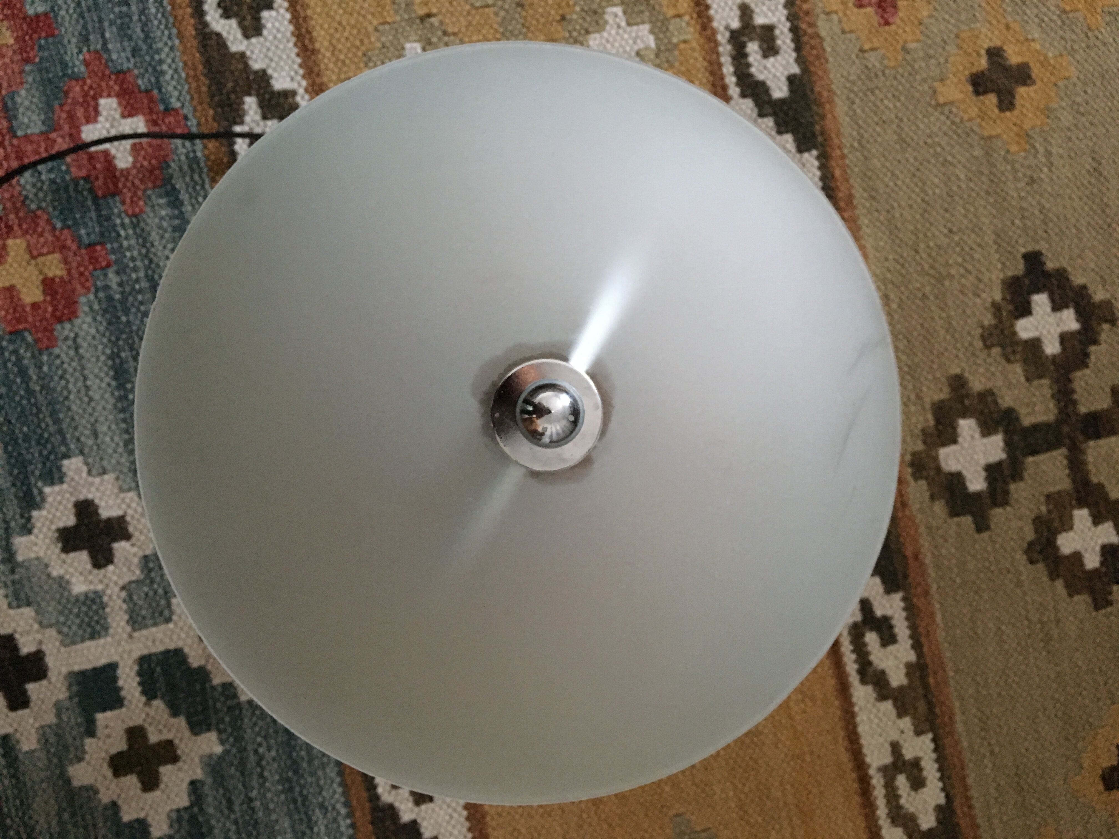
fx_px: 937
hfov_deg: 61.7
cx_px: 560
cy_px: 420
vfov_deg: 48.2
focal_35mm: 29
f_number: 2.2
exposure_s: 1/17
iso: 400
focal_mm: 4.15
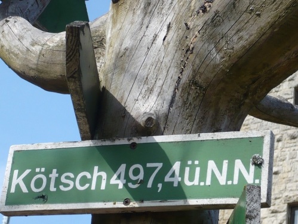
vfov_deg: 11.2
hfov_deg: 14.8
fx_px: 1146
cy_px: 112
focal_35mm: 133
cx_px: 149
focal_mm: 16.1
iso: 100
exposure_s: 1/400
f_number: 4.8
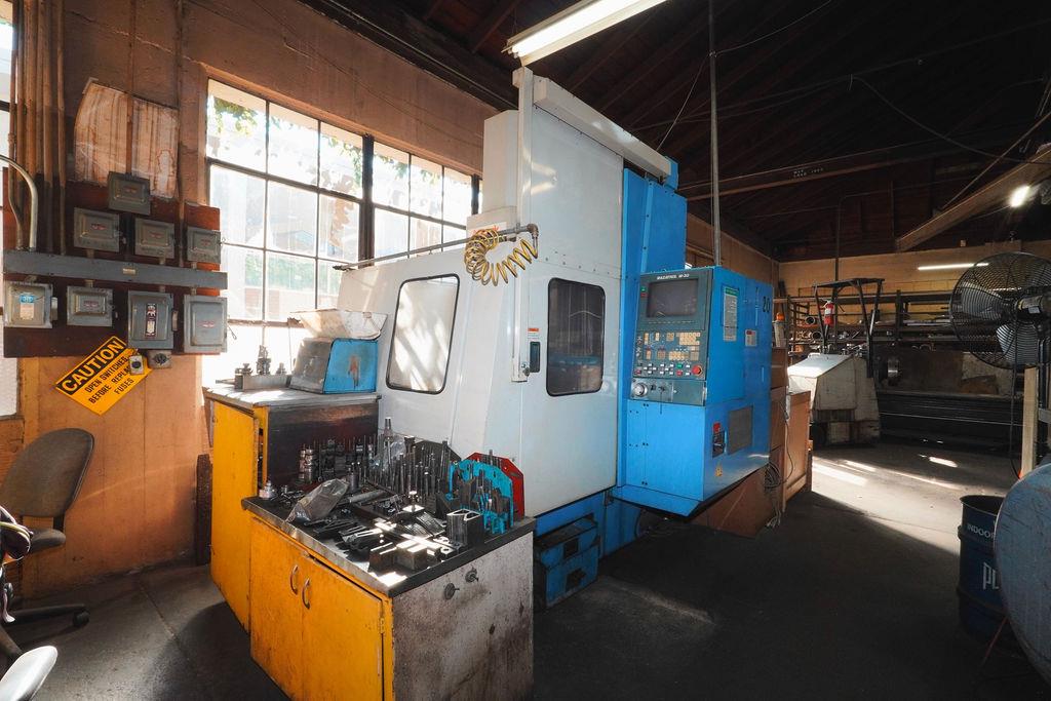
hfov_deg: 95.0
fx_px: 482
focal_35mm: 16
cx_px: 526
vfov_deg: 72.1
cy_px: 350
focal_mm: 11
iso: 640
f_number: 16
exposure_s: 1/30
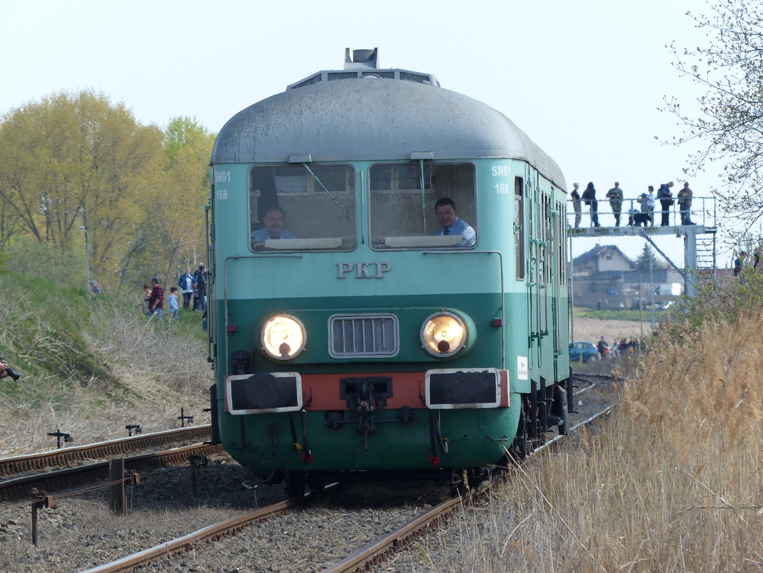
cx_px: 382
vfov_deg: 3.8
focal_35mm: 392
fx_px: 8640
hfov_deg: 5.1
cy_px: 286
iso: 100
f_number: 4
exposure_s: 1/500
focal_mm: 70.5
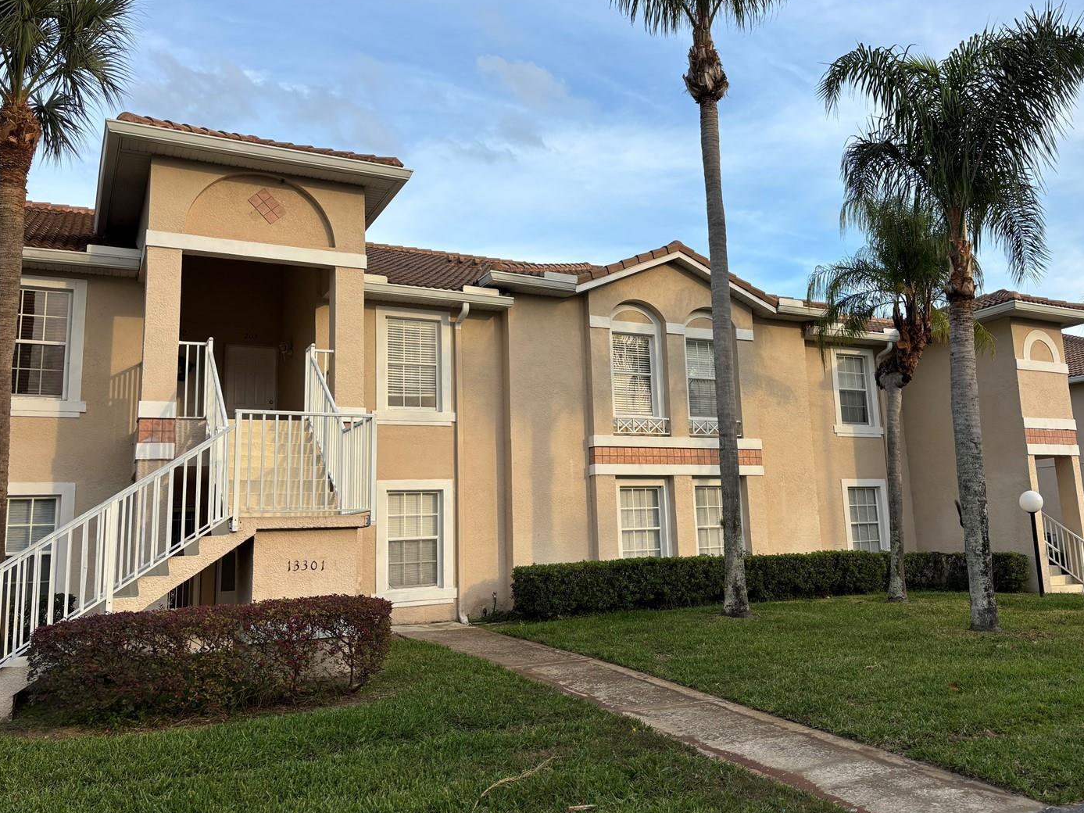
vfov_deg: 46.7
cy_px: 372
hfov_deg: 59.7
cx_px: 623
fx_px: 939
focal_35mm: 30
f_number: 1.6
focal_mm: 5.96
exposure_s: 1/1590
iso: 50
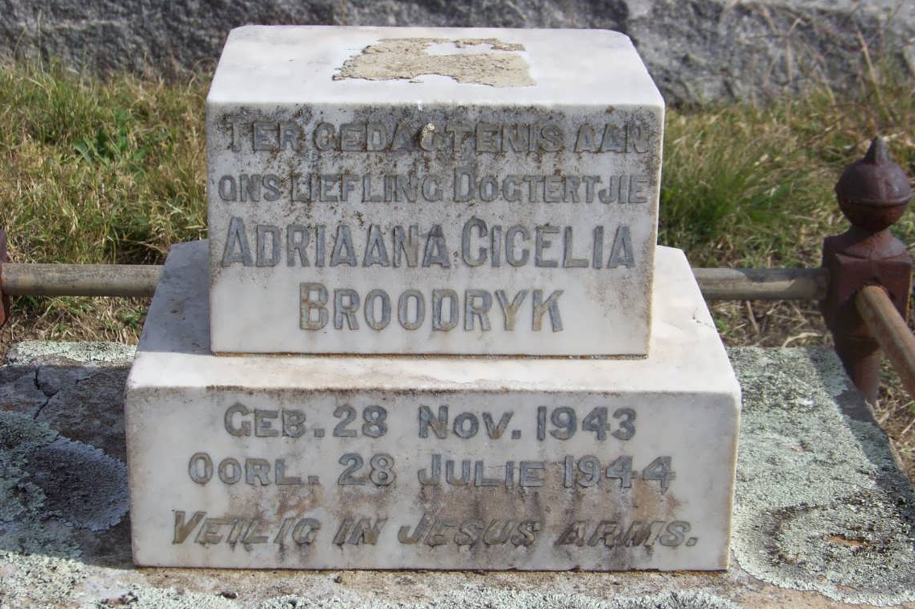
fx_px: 1956
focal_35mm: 77
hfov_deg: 26.3
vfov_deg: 17.7
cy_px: 348
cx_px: 443
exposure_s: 1/500
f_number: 4.5
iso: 64
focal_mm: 11.7
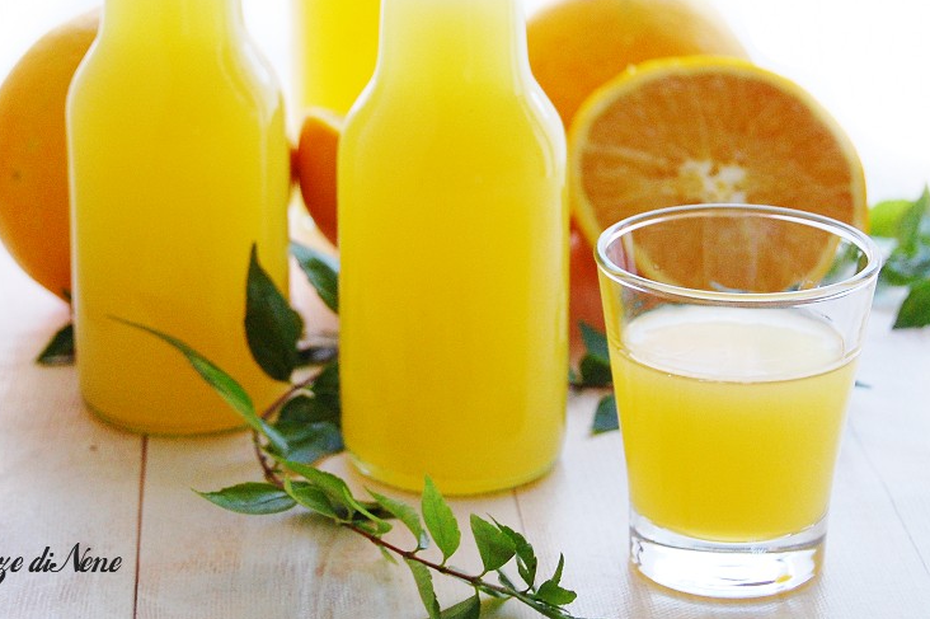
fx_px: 2909
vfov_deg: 12.1
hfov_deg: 18.2
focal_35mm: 113
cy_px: 213
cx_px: 480
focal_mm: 55
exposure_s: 1/50
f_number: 5.6
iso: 800
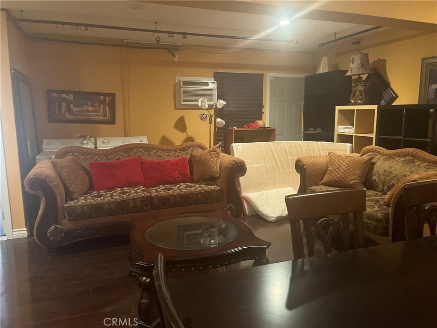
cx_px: 218
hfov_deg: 67.3
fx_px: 328
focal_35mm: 26
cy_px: 164
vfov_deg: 53.1
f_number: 1.6
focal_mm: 5.1
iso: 500
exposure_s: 1/30
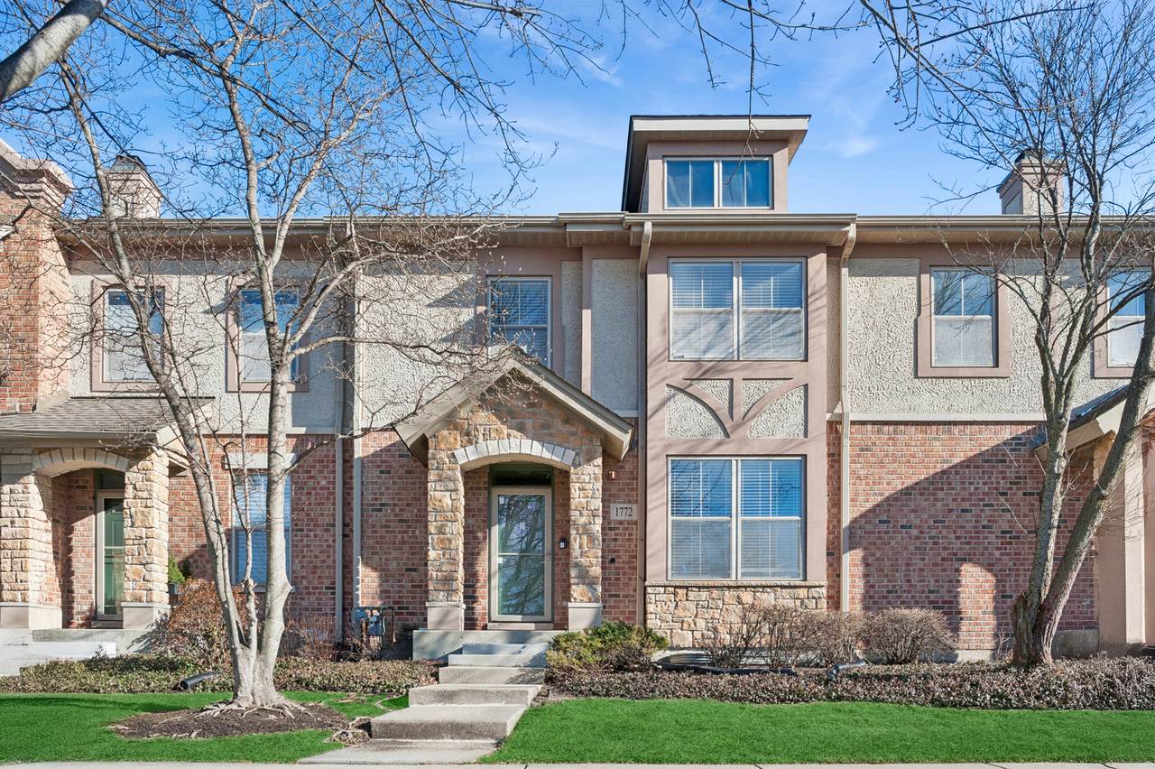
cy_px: 384
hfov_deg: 63.7
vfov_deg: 44.9
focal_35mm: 29
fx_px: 930
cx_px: 578
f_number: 8
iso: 400
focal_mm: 29
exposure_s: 1/1000
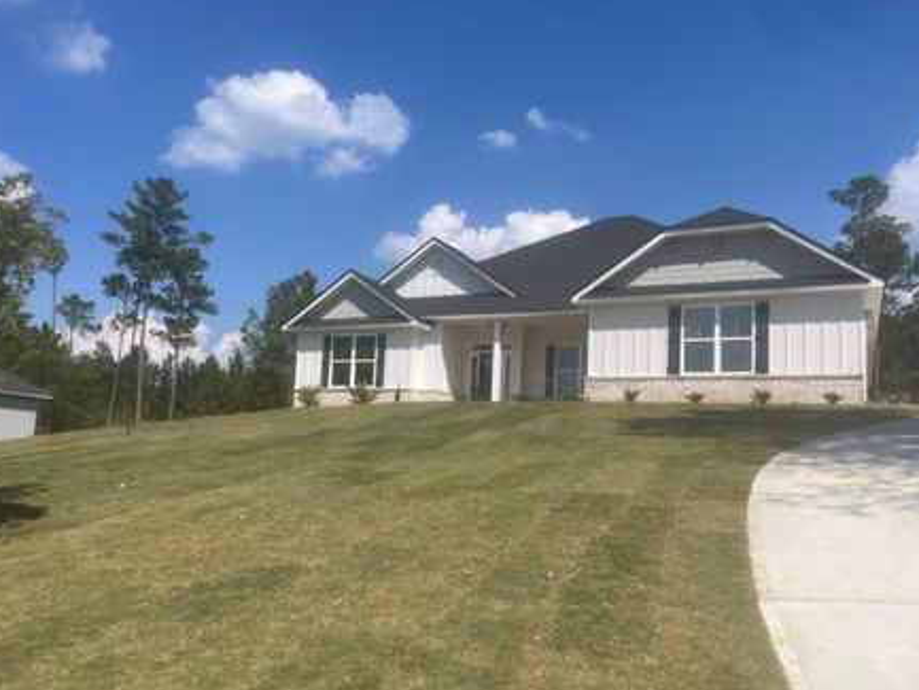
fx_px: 797
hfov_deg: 59.8
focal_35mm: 30
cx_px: 516
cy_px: 375
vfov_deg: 46.8
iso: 50
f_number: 1.6
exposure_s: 1/5556
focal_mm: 5.1
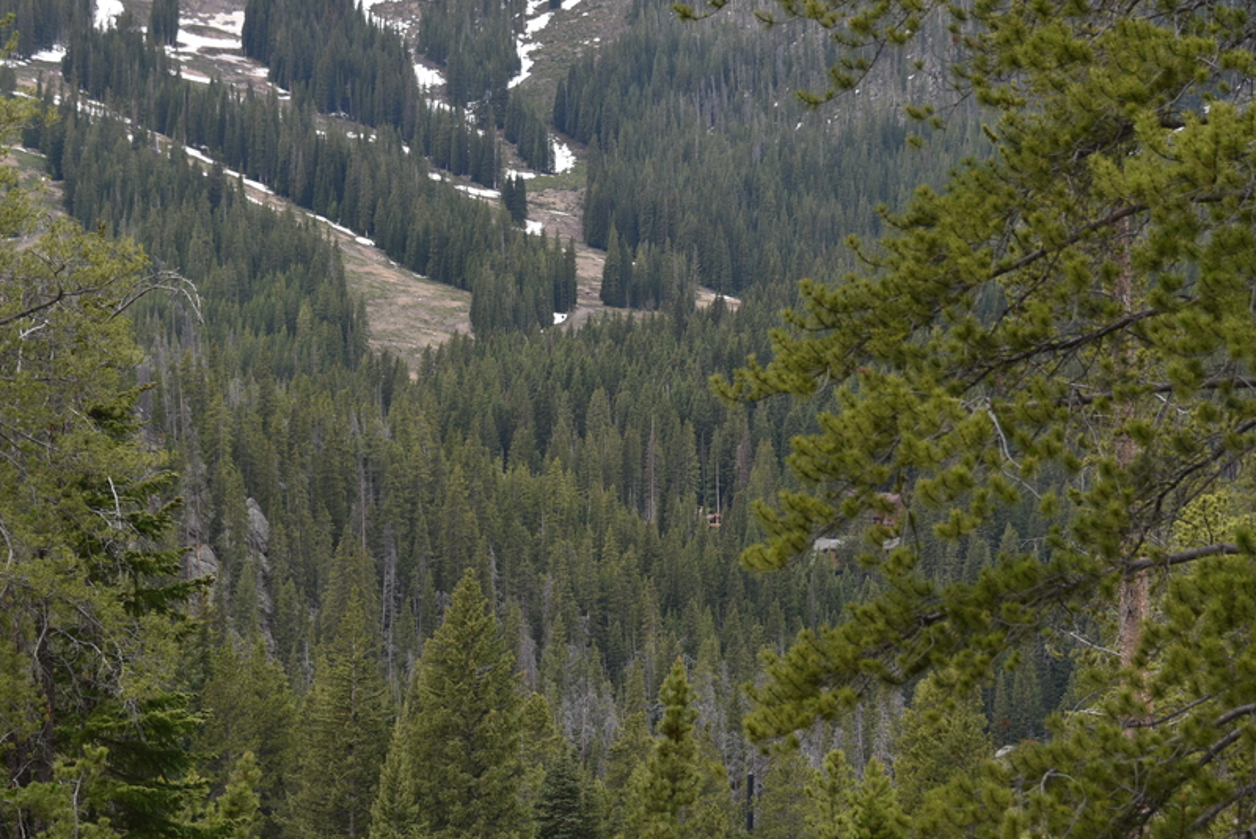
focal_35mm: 136
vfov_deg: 10.1
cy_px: 316
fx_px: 4746
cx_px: 609
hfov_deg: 15.1
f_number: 6.3
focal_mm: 85
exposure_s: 1/200
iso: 100
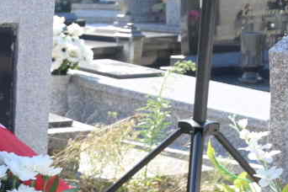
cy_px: 195
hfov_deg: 12.0
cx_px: -343
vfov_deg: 9.4
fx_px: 1164
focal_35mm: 146
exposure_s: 1/500
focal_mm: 20.5
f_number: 3.8
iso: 200
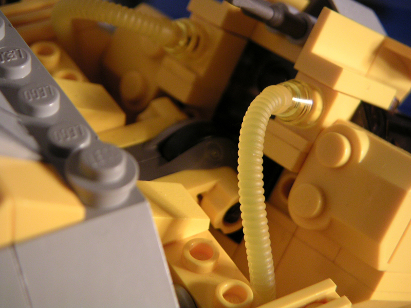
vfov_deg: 18.7
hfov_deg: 24.7
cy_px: 154
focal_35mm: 79
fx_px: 938
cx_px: 206
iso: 100
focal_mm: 12.2
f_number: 3.2
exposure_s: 1/20
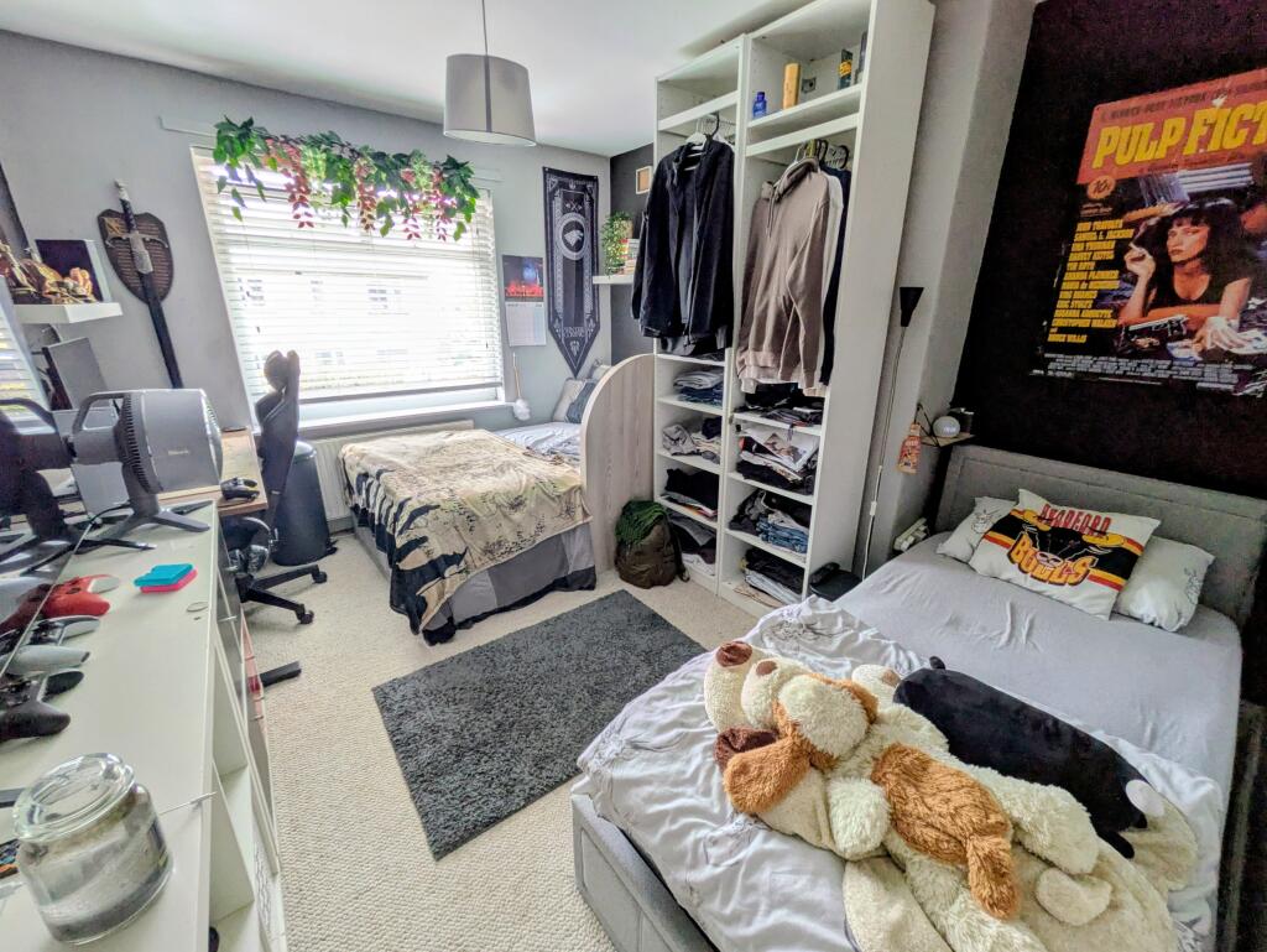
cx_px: 634
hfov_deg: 102.0
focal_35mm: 14
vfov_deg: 85.7
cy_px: 476
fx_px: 513
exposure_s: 1/50
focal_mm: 1.83
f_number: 2.2
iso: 60
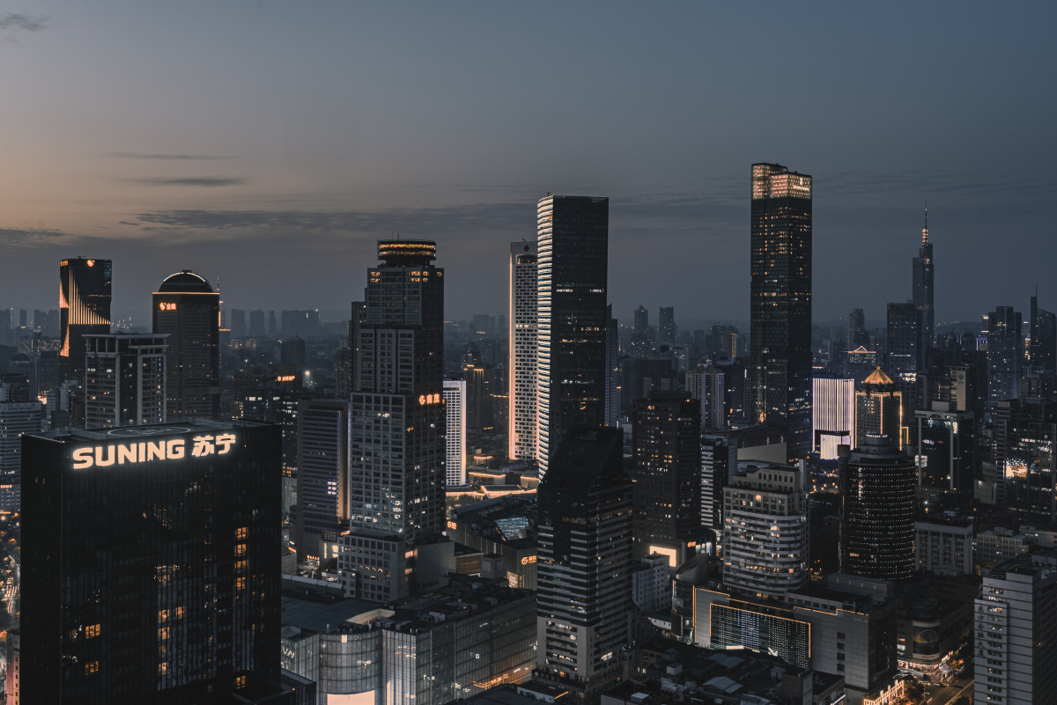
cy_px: 352
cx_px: 528
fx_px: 1028
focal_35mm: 35
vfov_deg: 37.9
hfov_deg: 54.4
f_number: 10
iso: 50
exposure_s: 2.5
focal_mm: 35
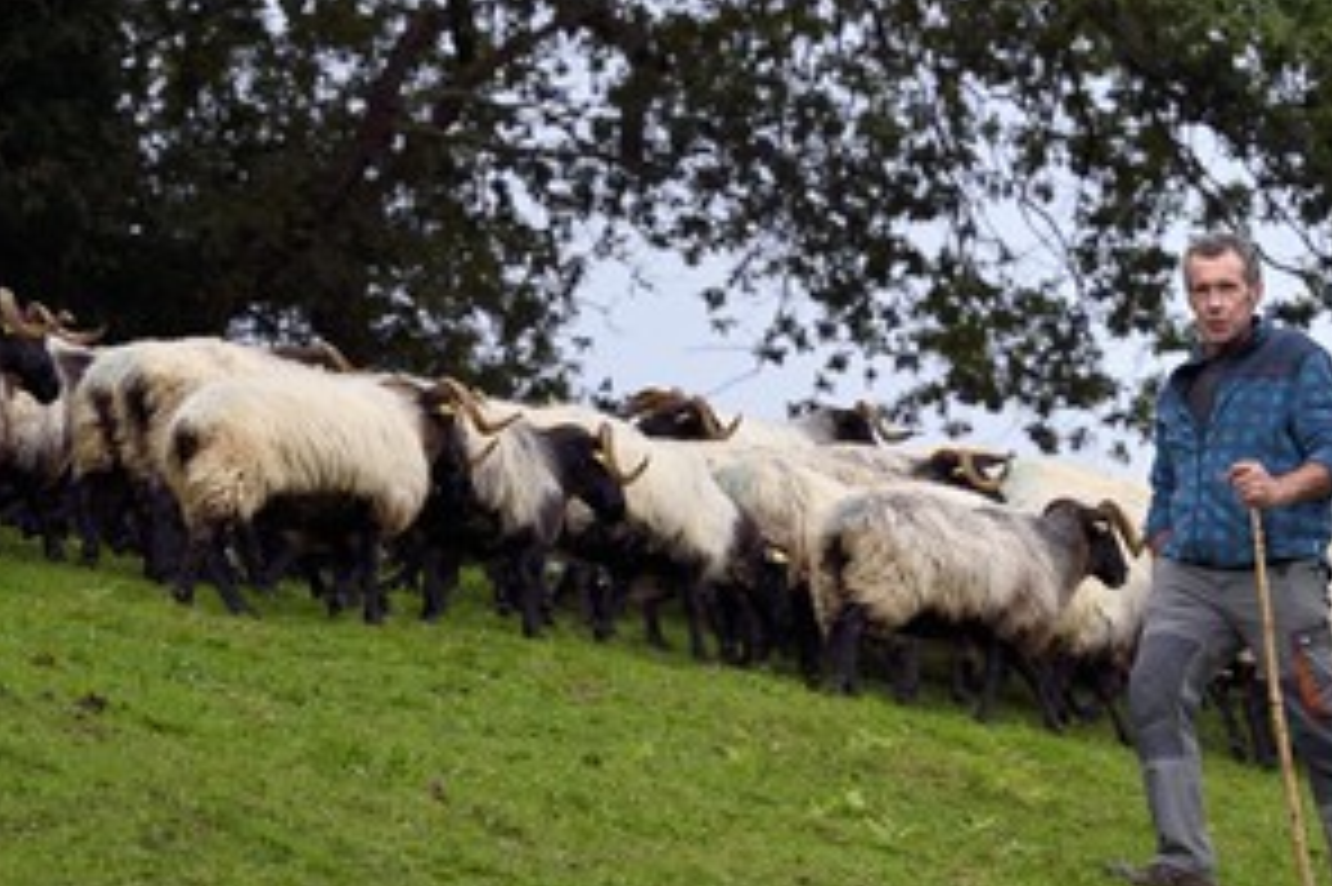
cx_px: 850
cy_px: 544
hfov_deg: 7.3
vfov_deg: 4.8
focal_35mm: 284
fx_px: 10502
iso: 400
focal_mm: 200
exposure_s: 1/250
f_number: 8
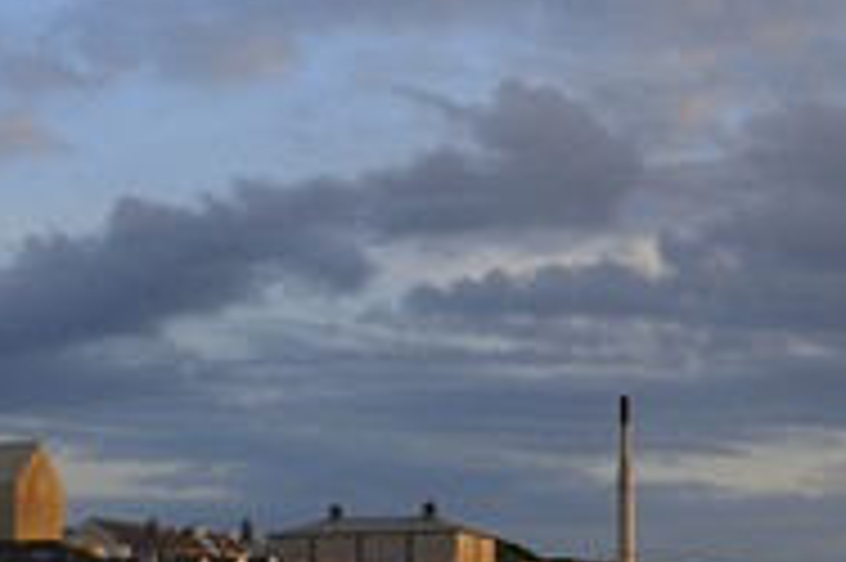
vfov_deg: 15.9
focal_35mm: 85
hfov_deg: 23.9
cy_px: 450
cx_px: 544
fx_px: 1996
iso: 200
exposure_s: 1/160
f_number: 5
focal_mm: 38
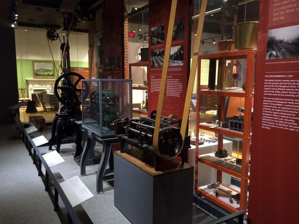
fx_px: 250
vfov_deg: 48.2
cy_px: 112
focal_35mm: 29
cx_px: 150
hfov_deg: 61.7
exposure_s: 1/15
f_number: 2.2
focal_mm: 4.15
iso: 320
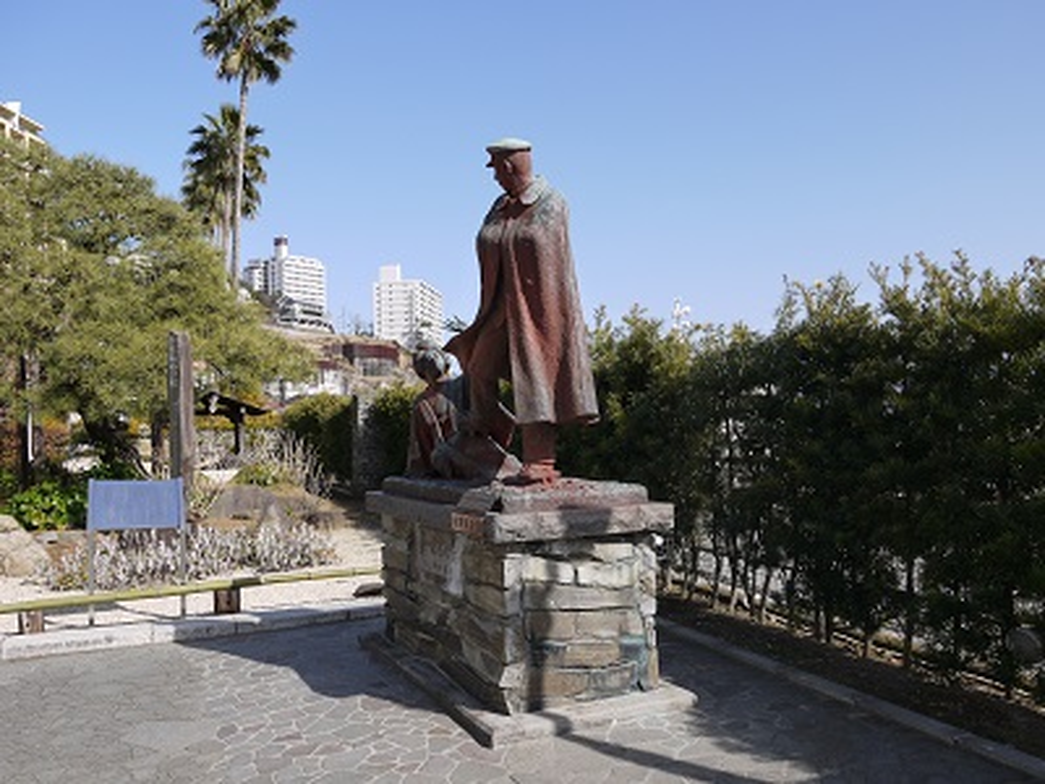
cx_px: 522
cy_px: 392
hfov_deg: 56.8
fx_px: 966
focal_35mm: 32
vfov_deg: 44.2
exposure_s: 1/400
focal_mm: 16
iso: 125
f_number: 7.1
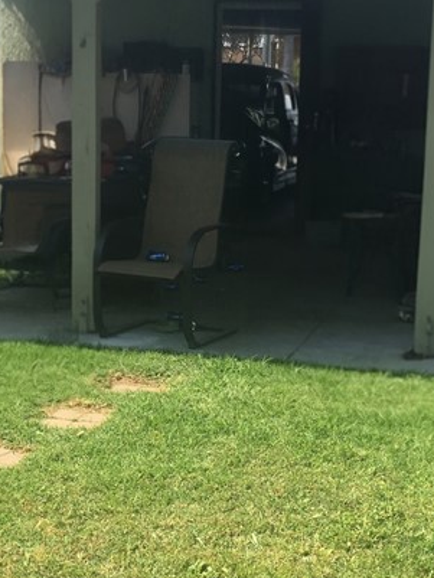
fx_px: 1236
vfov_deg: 26.3
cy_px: 254
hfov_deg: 19.9
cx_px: 179
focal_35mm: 74
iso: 25
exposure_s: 1/769
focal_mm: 4.15
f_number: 2.2
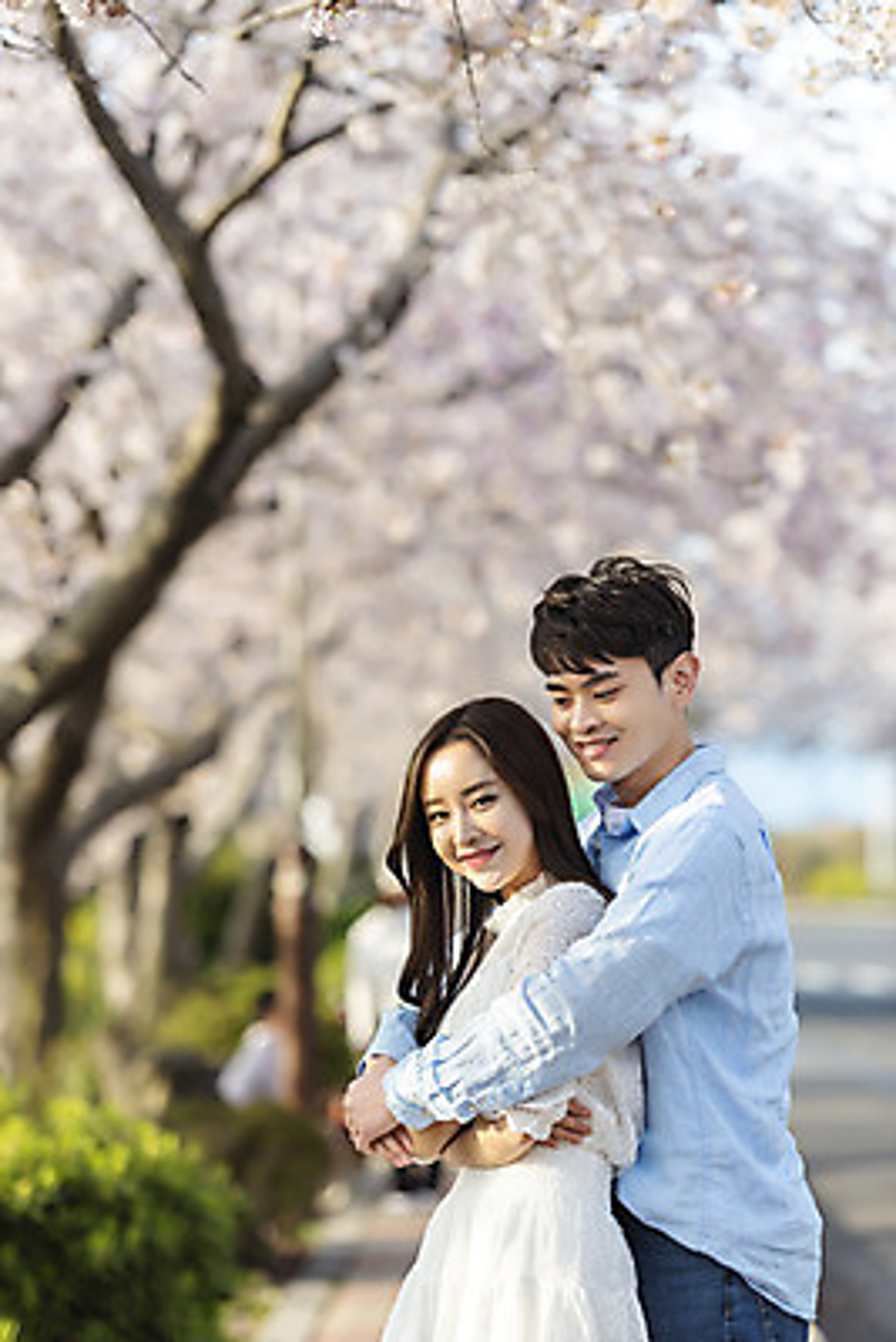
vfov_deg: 15.2
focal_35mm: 135
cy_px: 671
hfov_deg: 10.2
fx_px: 5035
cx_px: 448
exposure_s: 1/320
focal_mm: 135
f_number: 2.8
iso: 100
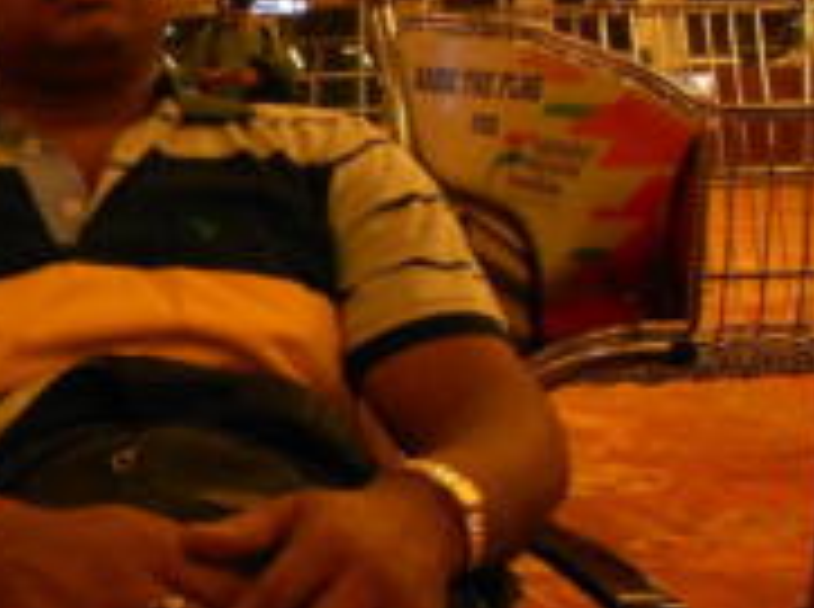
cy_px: 480
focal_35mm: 72
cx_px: 13
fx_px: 1690
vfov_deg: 20.2
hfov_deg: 25.8
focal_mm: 4.6
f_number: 3.2
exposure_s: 1/25
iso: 400
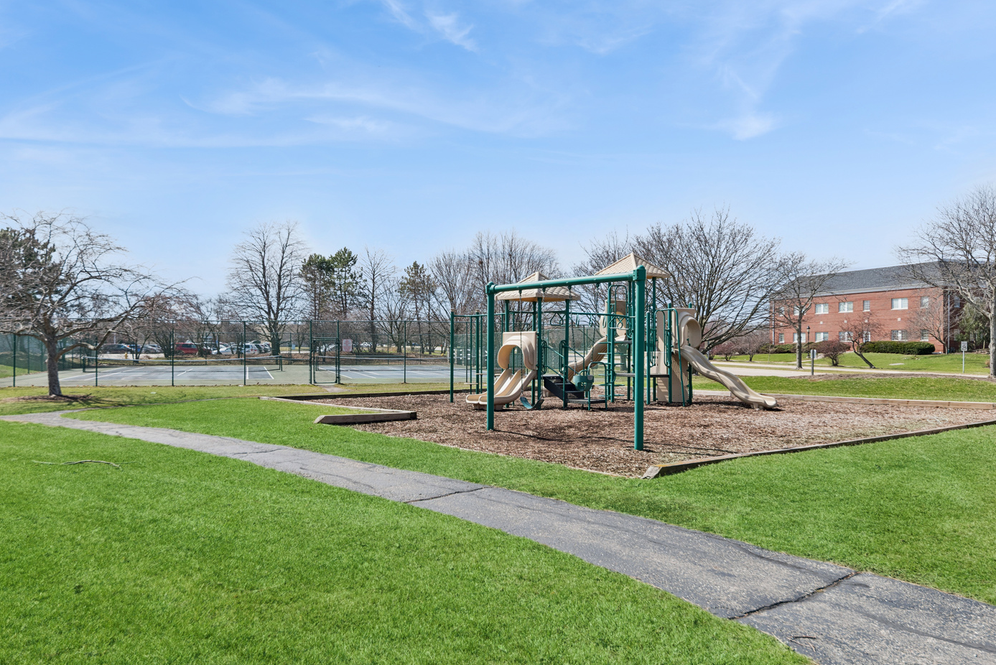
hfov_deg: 65.1
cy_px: 363
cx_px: 425
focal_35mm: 28
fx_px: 775
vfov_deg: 46.4
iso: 320
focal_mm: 24
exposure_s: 1/400
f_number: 9
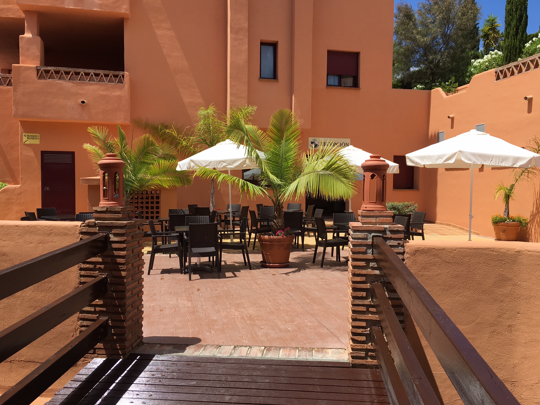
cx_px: 270
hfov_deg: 61.7
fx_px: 452
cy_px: 202
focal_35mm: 29
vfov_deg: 48.2
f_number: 2.2
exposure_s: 1/1637
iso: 25
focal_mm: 4.15
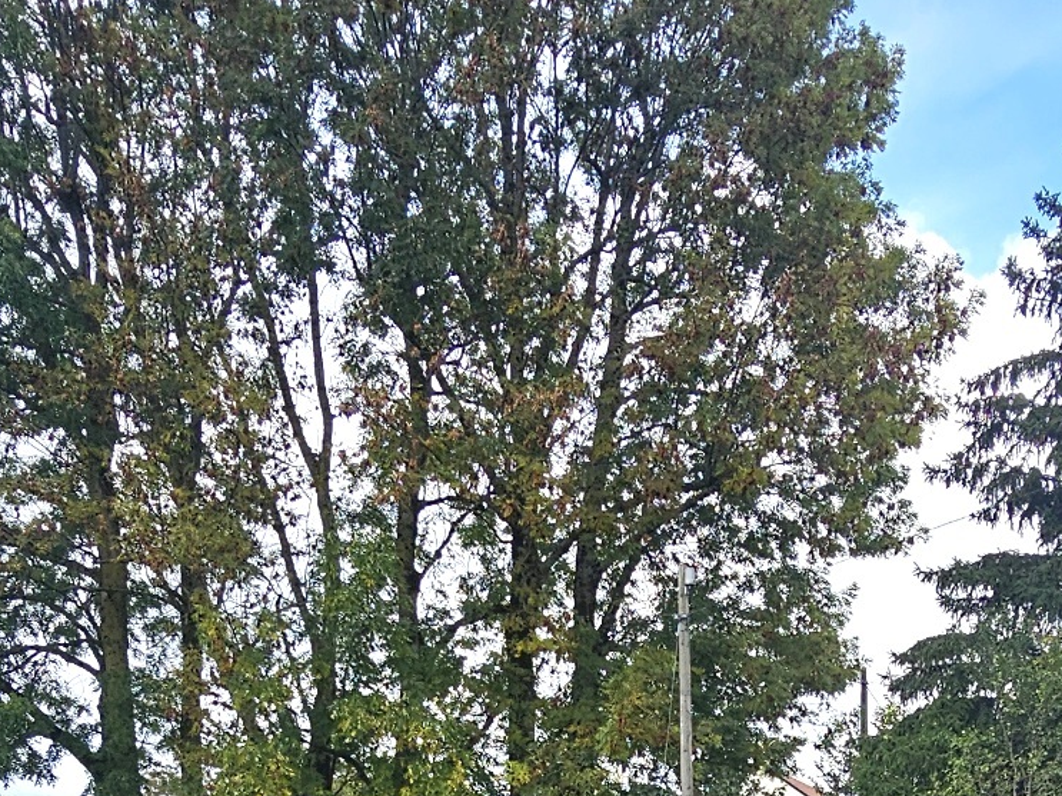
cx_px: 636
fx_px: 1288
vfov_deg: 28.4
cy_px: 1026
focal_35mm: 42
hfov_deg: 44.6
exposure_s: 1/1429
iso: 50
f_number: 2.2
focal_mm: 2.2
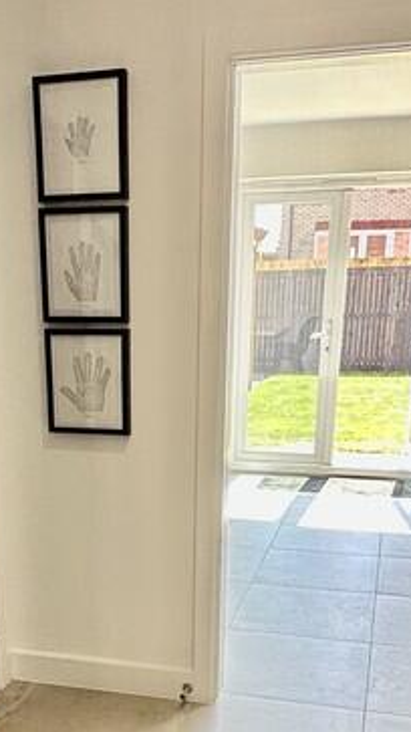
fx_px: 834
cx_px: 135
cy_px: 607
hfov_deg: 27.5
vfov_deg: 44.6
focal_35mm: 43
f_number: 2.2
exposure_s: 1/100
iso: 64
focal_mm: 2.22
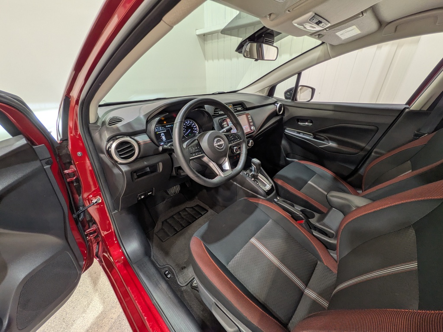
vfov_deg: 85.7
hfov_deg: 102.1
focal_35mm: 14
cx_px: 222
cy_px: 166
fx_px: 179
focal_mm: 1.83
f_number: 2.2
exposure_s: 1/30
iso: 52
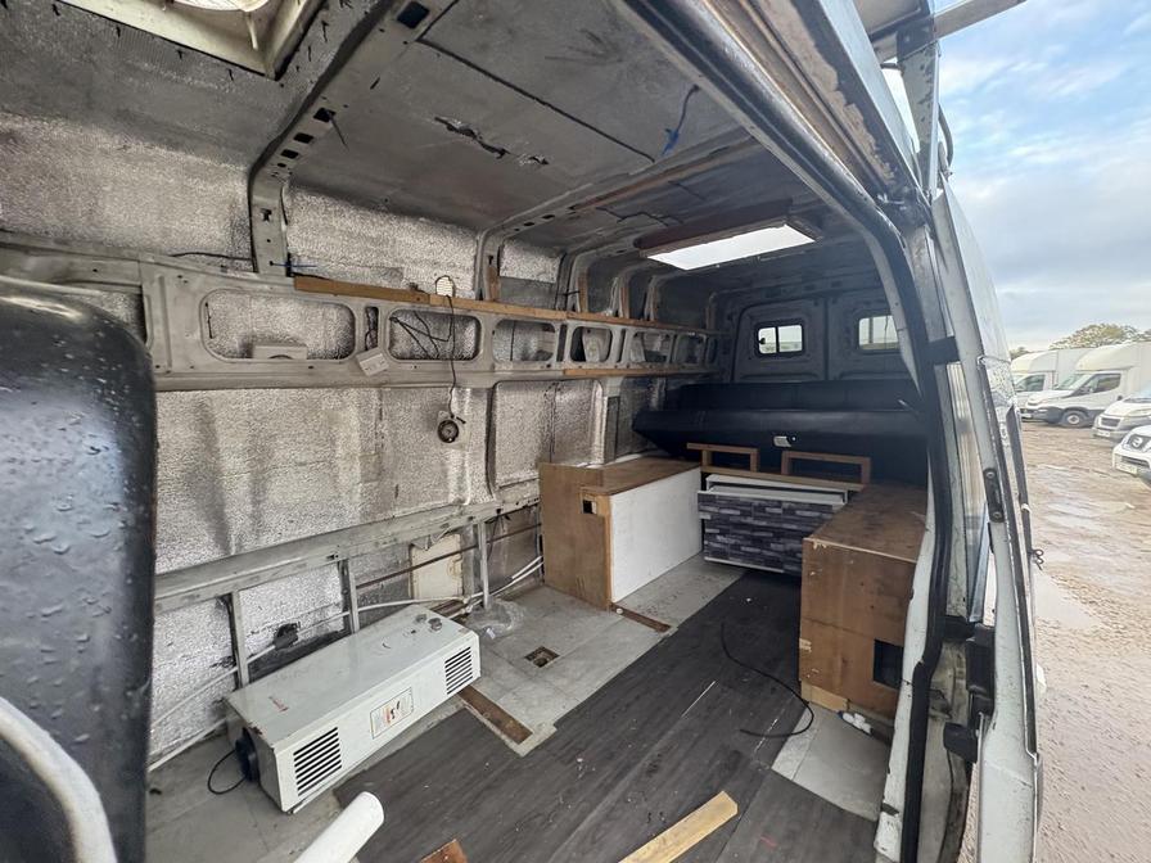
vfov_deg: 85.7
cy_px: 432
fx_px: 466
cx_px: 576
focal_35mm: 14
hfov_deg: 102.1
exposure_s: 1/60
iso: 320
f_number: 2.2
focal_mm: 2.22
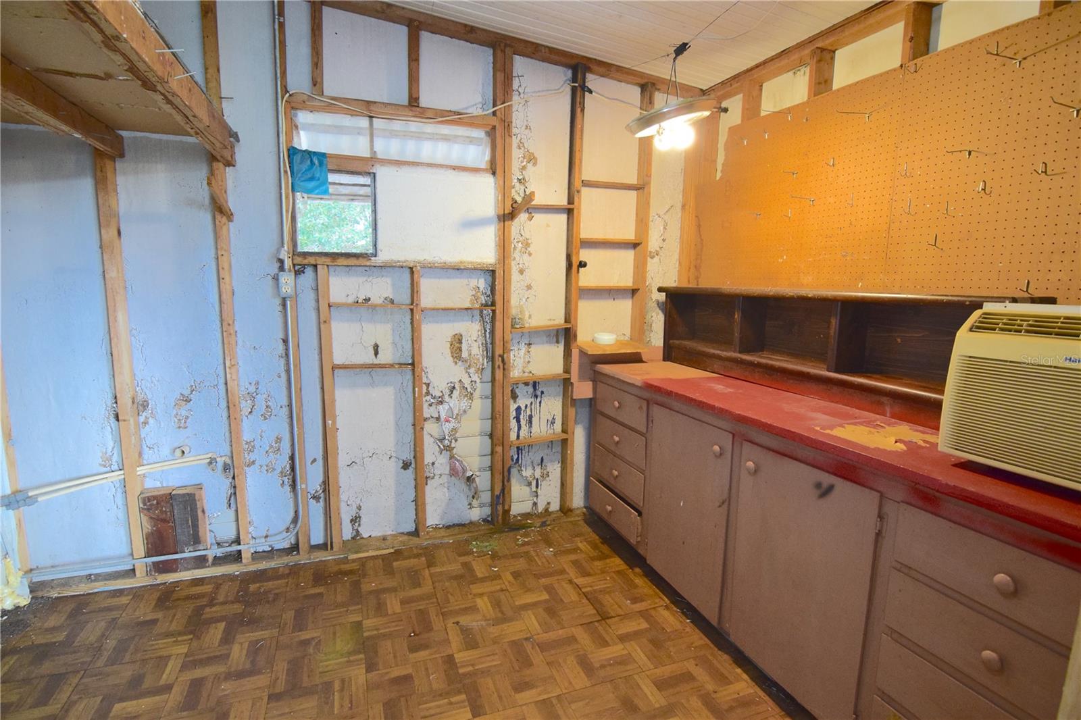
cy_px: 360
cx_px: 540
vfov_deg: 72.0
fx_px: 495
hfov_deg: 95.0
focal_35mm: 16
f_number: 5
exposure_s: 1/60
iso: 1600
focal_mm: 11
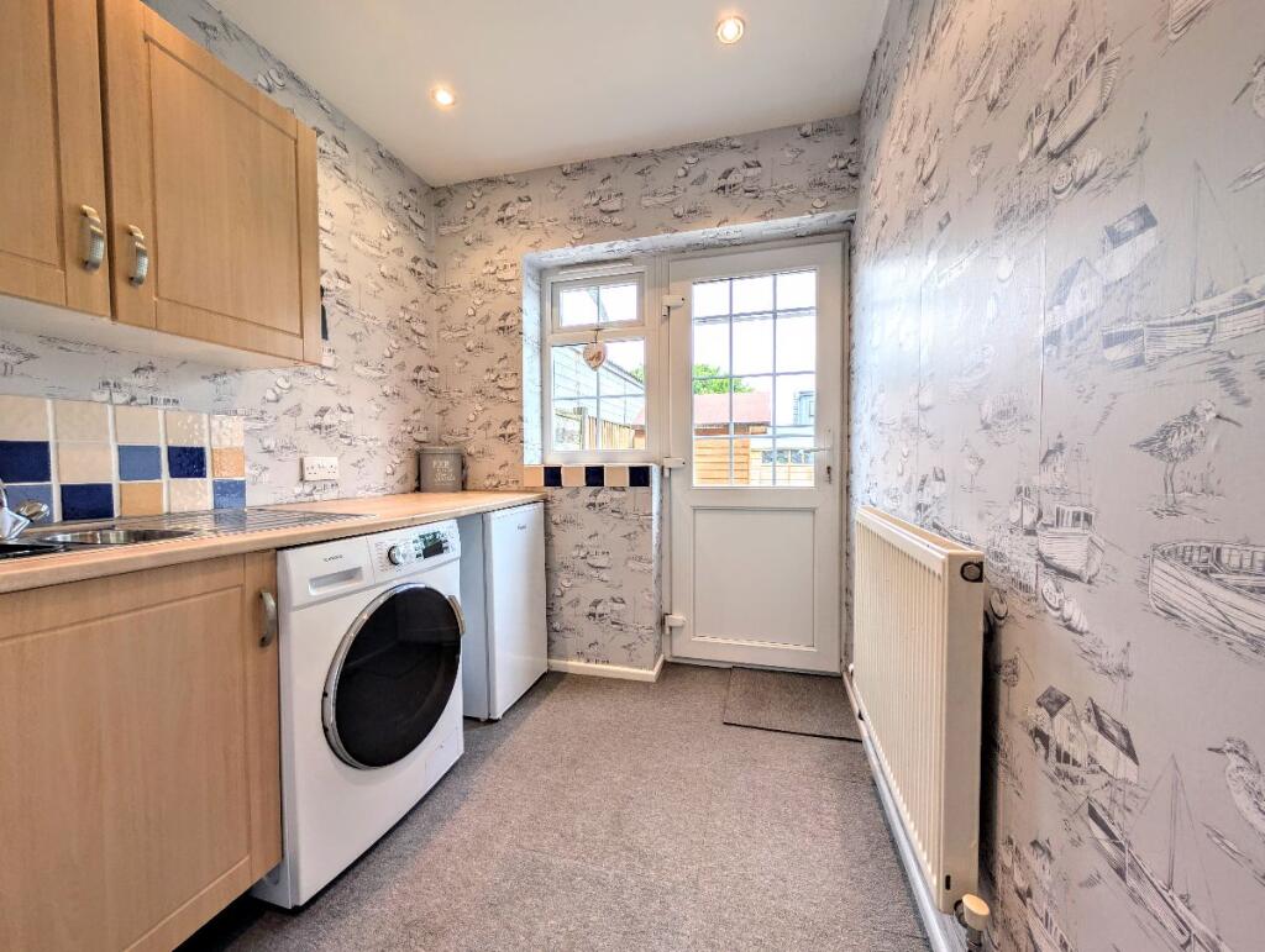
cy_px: 476
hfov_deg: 110.5
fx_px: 439
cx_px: 632
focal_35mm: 12
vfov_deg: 94.6
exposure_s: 1/294
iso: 60
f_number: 1.7
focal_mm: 2.02
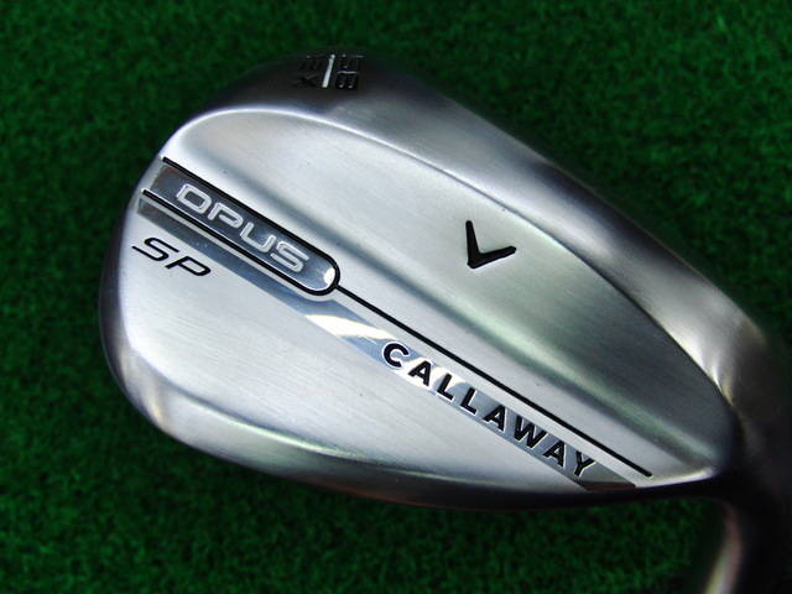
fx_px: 847
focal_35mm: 37
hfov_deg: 50.1
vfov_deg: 38.7
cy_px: 297
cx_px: 396
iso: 160
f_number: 3.6
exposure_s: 1/80
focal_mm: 6.42
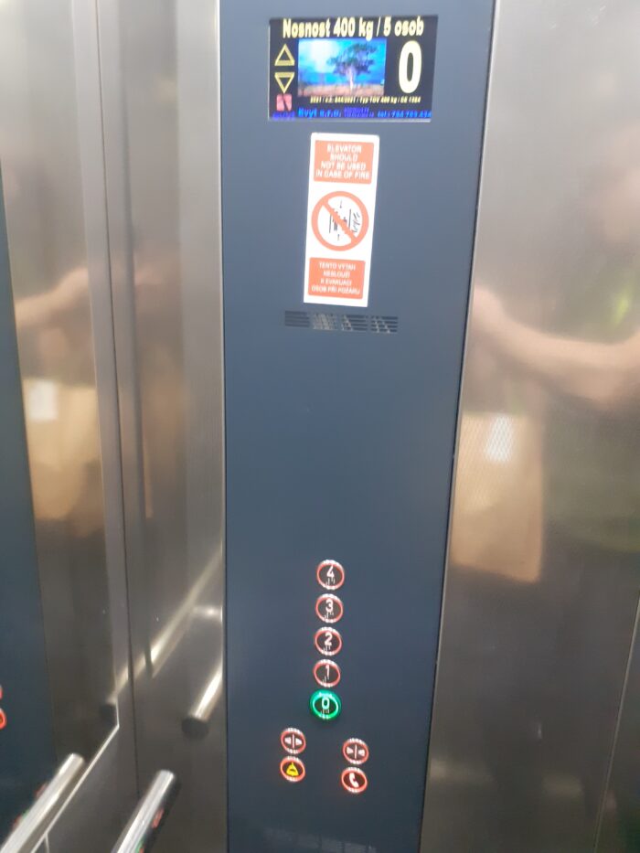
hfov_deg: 51.4
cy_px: 426
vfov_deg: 65.3
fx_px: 665
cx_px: 320
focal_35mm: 27
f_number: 1.9
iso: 320
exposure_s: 1/25
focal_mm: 3.6
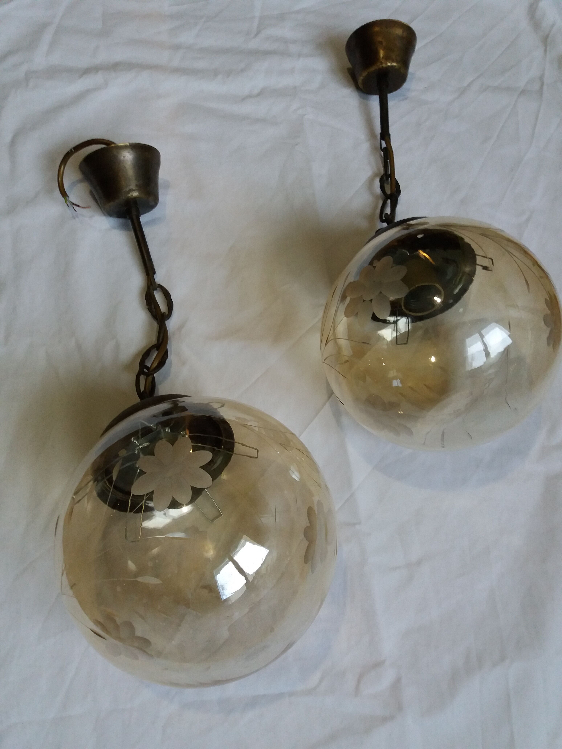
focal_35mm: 28
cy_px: 374
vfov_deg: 63.4
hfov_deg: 49.7
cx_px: 281
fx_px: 606
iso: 160
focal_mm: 3.7
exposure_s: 1/20
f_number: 1.9
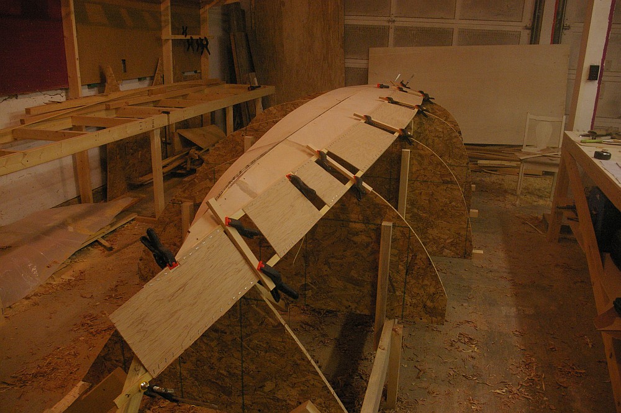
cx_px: 310
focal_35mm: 32
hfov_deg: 59.5
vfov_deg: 41.6
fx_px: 543
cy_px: 206
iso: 1600
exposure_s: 1/20
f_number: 6.7
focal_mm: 21
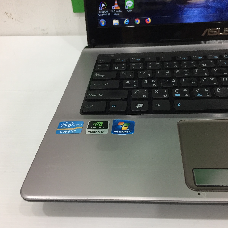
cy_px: 115
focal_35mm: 35
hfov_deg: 47.2
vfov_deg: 47.2
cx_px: 125
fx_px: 261
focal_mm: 4.15
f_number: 2.2
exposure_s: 1/33
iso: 80
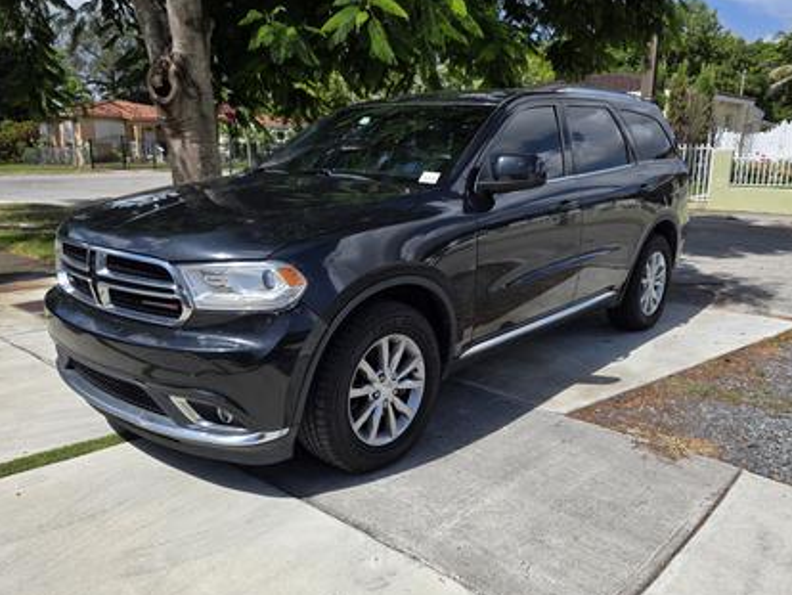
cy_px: 310
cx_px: 404
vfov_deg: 49.8
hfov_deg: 63.4
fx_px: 641
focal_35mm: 28
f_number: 1.7
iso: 80
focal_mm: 6.3
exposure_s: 1/6150
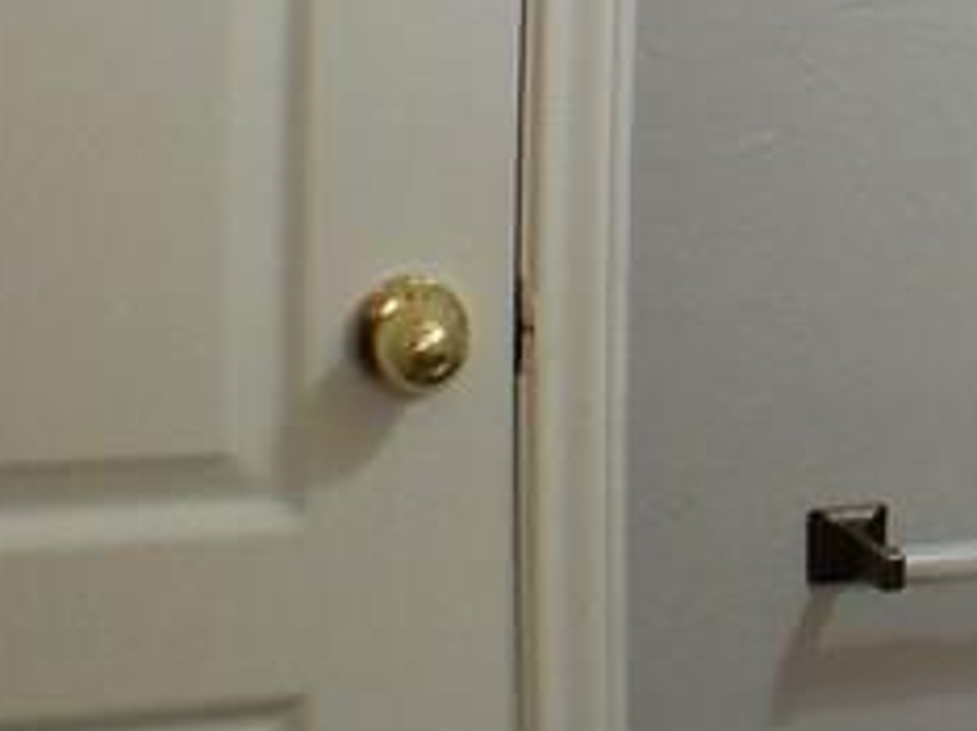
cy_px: -175
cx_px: 1774
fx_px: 3214
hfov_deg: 15.0
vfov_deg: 12.6
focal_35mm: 114
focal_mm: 4.2
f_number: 1.7
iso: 125
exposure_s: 1/60
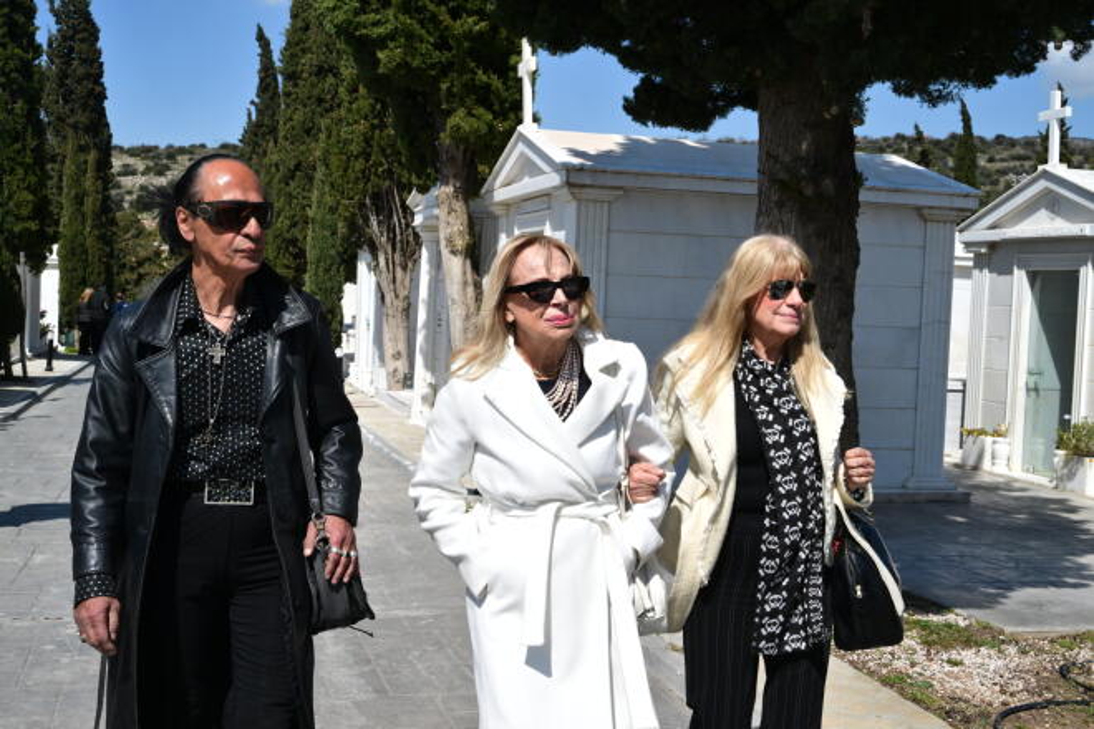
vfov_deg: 31.2
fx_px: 1307
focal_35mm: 43
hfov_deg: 45.4
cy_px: 364
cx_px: 547
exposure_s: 1/2500
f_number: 13
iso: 2000
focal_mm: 43
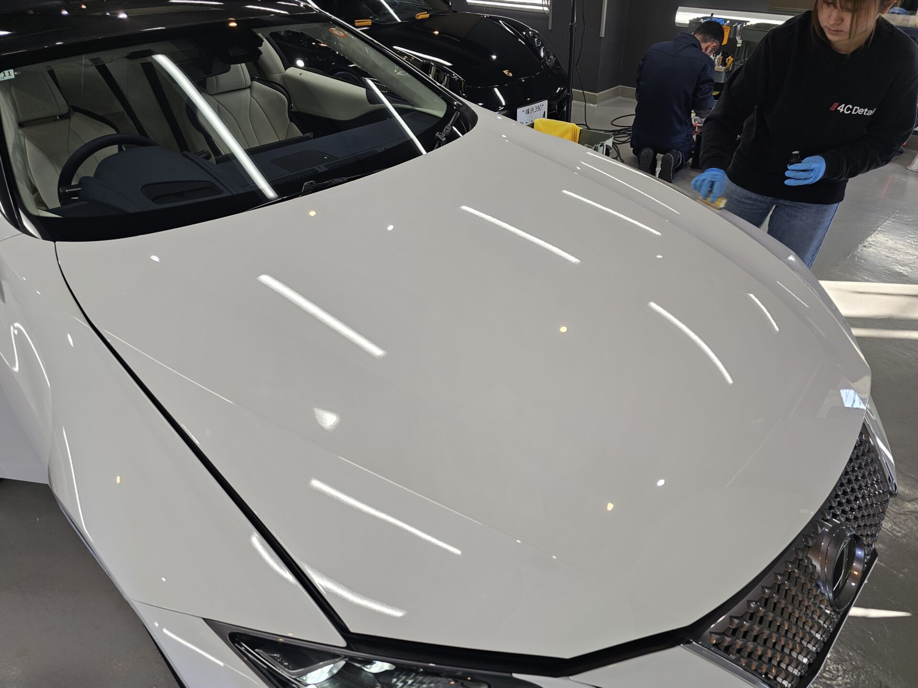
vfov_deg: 58.9
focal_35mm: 23
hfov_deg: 73.9
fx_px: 610
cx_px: 459
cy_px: 344
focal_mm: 6.3
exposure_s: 1/50
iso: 12
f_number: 1.7
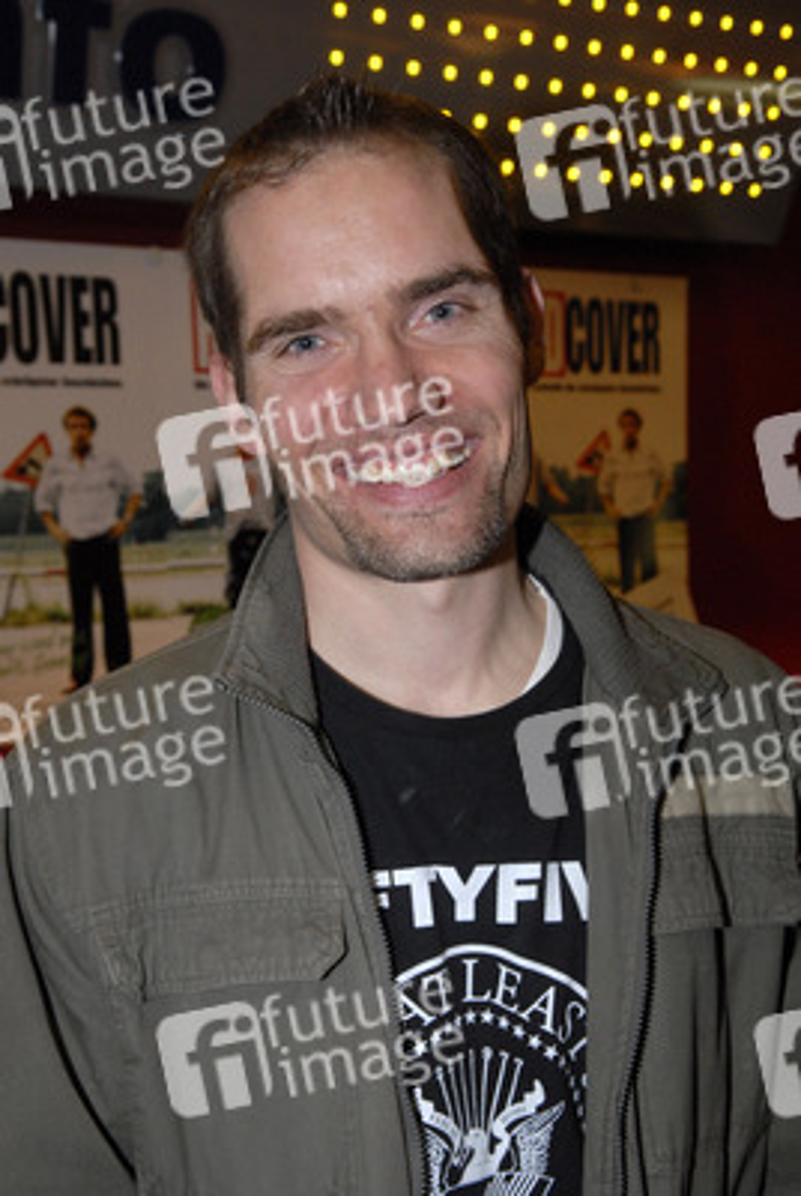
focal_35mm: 46
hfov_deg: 29.0
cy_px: 598
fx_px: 1546
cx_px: 400
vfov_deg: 42.3
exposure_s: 1/40
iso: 800
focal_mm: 31
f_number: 5.6
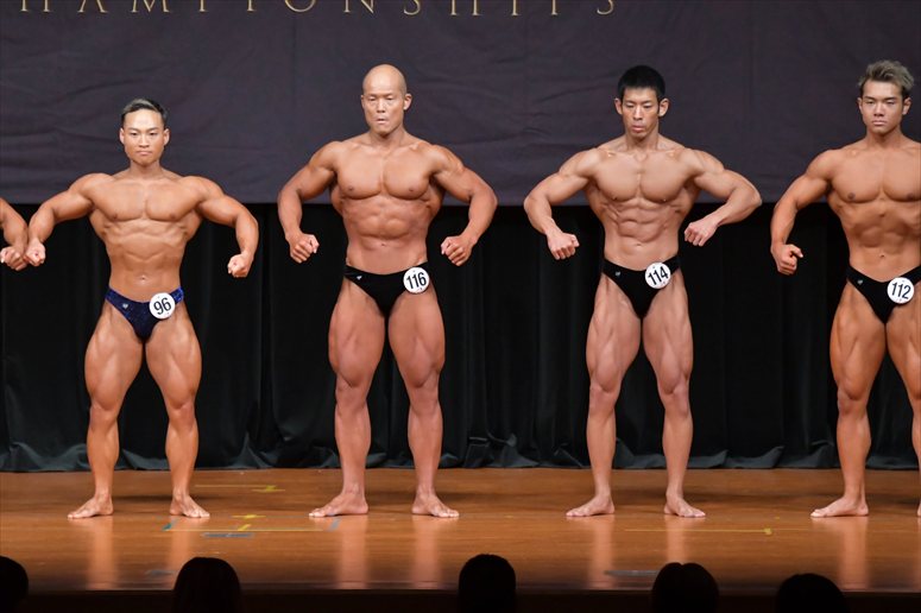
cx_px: 460
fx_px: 6137
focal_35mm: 240
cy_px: 306
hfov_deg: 8.6
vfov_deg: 5.7
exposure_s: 1/400
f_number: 5.6
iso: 5000
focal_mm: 160
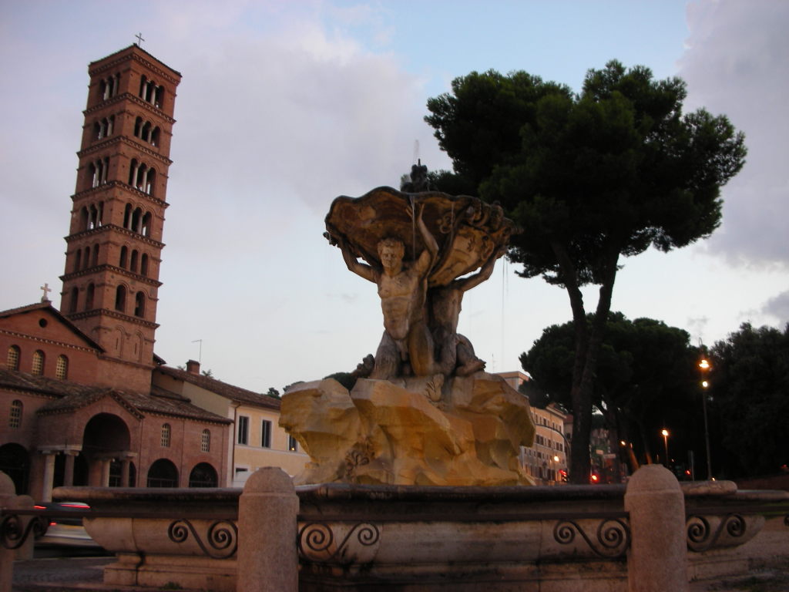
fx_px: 798
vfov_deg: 40.7
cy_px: 296
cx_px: 394
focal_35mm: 35
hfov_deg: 52.6
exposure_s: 1/3.9
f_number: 3
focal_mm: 5.8
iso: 57
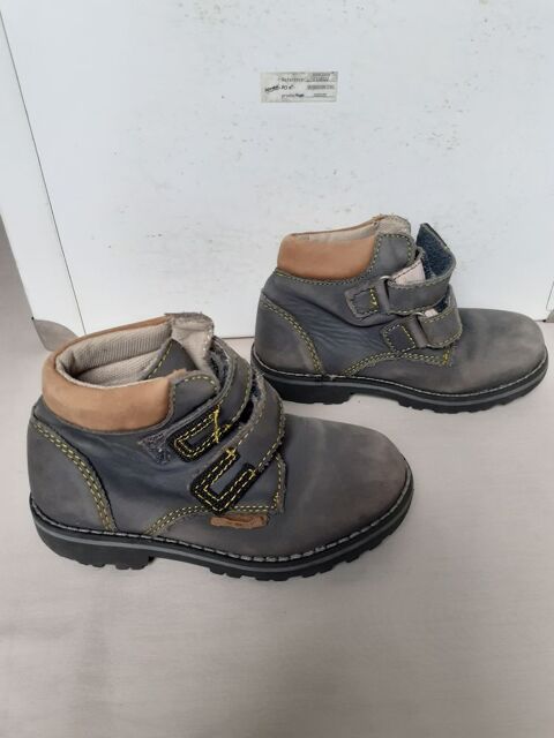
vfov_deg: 65.3
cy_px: 369
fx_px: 576
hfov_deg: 51.4
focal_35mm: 27
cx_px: 277
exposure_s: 1/50
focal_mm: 3.6
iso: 100
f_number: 1.9
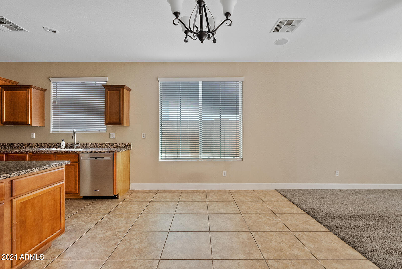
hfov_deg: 96.7
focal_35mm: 16
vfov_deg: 73.8
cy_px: 134
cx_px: 201
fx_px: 179
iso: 400
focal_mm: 16
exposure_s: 1/3
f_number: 8
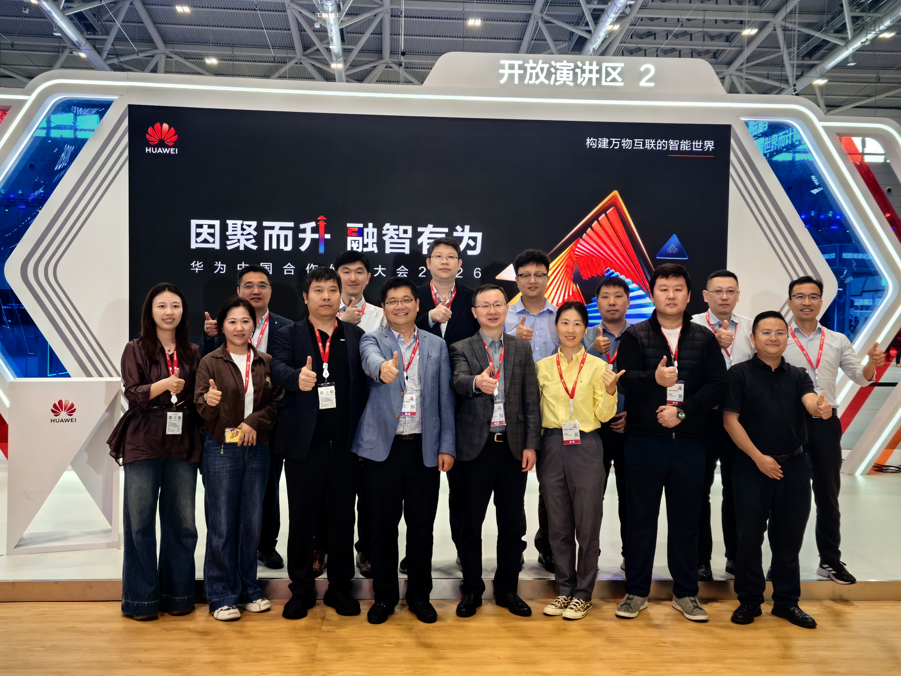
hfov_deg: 52.6
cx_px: 450
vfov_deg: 40.7
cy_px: 338
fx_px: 911
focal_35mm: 35
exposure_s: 1/100
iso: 50
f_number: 1.8
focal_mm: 5.35
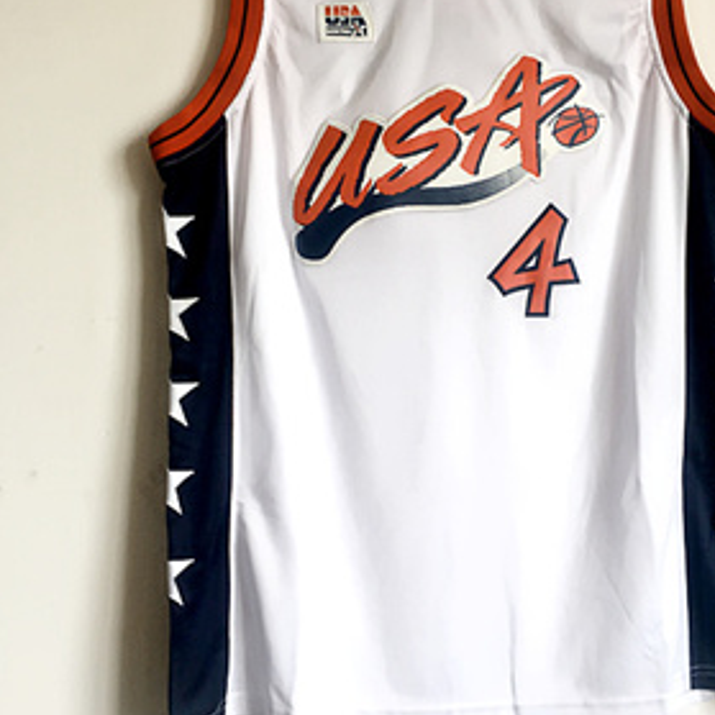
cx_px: 448
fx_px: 1075
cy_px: 301
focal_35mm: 46
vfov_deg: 36.7
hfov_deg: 36.6
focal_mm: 4.15
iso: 32
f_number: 2.2
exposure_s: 1/100
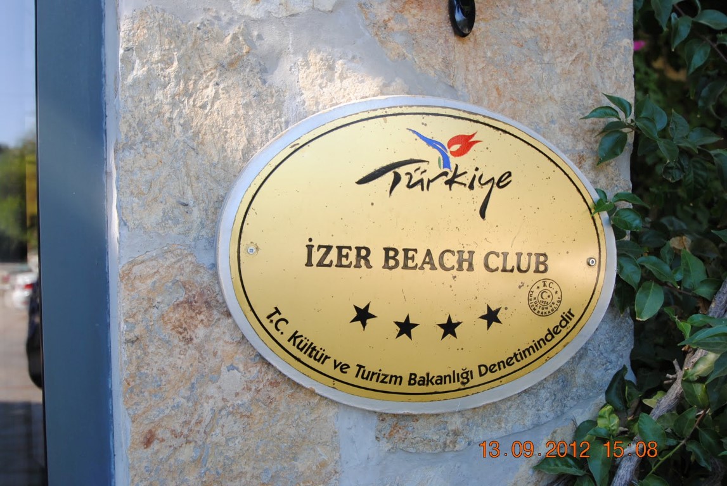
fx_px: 728
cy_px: 243
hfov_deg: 53.1
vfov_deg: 37.0
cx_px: 364
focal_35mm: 36
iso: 200
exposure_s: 1/100
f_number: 5
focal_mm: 24
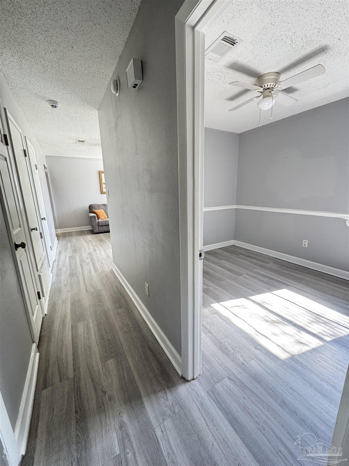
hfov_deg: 85.7
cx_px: 174
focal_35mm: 14
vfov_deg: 102.1
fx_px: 188
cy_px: 233
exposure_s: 1/60
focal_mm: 2.22
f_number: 2.2
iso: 160
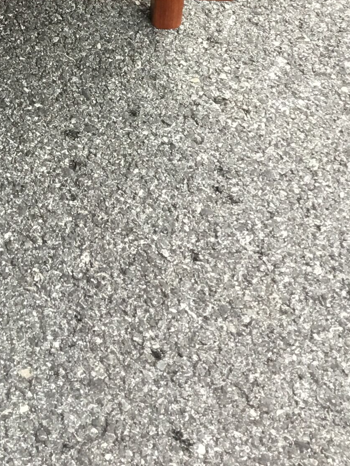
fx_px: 1213
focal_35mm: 90
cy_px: -171
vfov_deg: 19.7
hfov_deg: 16.1
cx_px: -8
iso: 32
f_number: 2.4
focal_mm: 3.3
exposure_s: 1/33
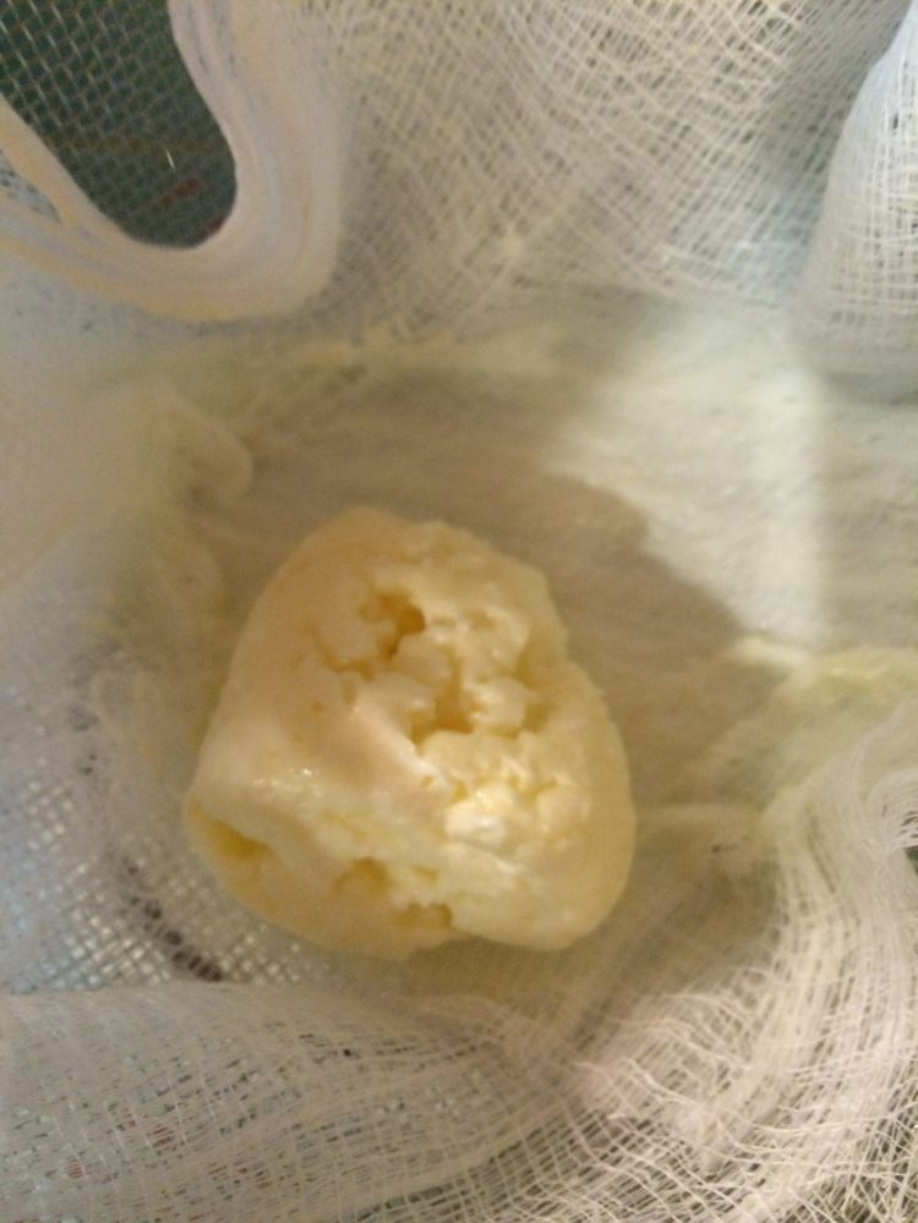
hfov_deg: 48.2
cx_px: 459
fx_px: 1025
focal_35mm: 29
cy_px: 612
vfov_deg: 61.7
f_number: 2.2
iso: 320
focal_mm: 4.15
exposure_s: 1/15
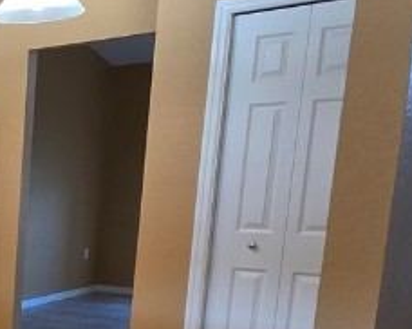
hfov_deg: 21.9
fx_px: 694
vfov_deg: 25.9
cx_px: -314
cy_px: 289
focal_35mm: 57
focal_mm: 2.2
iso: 160
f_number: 1.9
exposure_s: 1/120
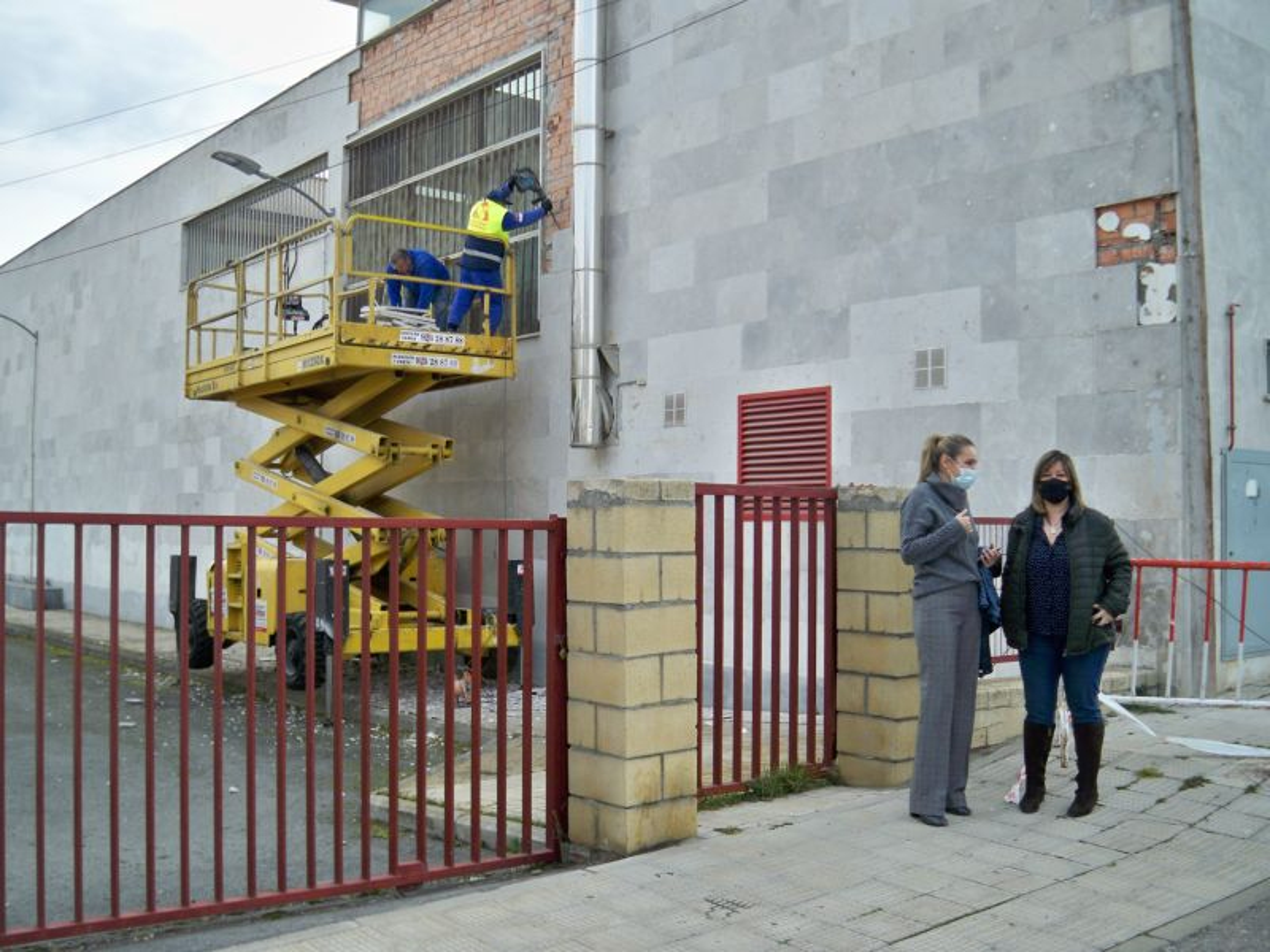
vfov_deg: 38.7
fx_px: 1357
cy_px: 476
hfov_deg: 50.1
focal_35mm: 37
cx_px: 635
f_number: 3.1
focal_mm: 7.9
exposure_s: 1/400
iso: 100
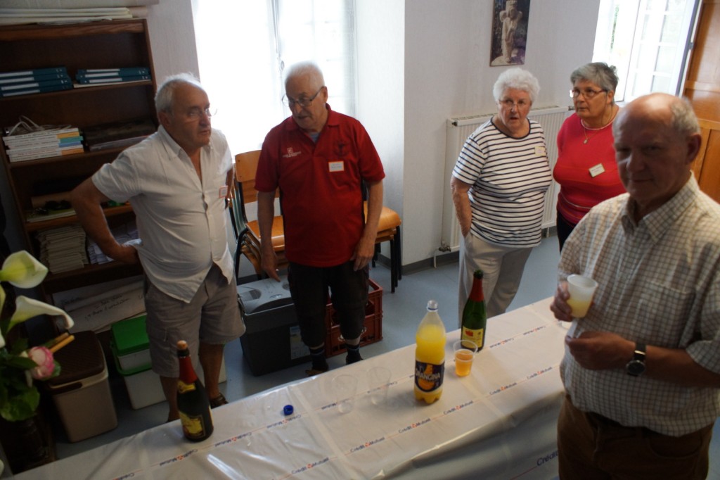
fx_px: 600
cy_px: 240
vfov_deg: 43.6
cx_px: 360
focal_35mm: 30
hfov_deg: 61.9
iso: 1000
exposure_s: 1/160
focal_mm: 20
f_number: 4
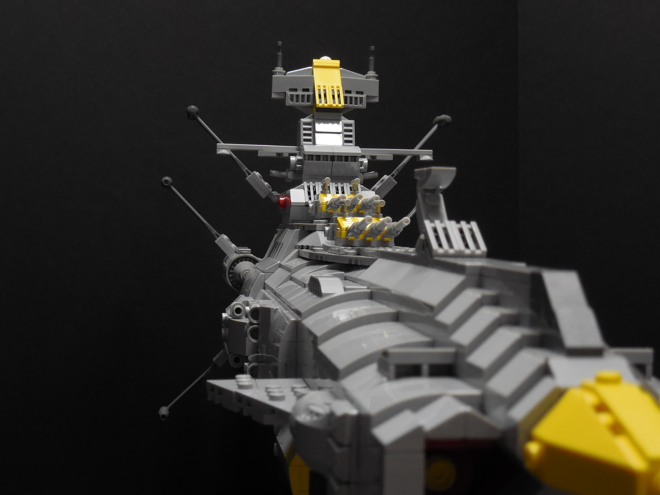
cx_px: 330
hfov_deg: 35.5
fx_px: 1030
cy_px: 248
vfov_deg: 27.0
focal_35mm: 54
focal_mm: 9.8
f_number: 4.2
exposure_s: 1/30
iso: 400
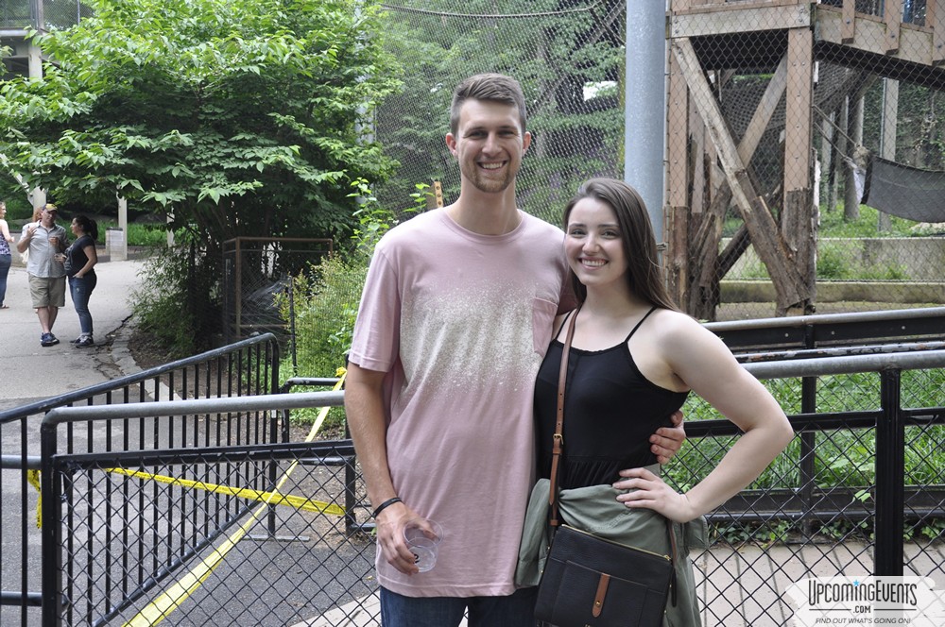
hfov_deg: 51.3
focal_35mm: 38
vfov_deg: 35.4
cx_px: 472
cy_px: 314
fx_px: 983
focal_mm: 25
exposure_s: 1/50
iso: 400
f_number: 4
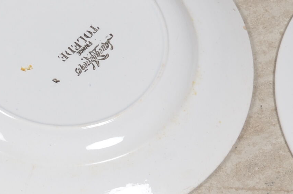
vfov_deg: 4.2
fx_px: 2623
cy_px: 235
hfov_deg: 6.4
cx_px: 26
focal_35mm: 323
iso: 100
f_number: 14
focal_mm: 50
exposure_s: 1/125
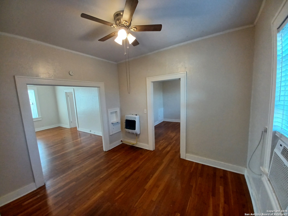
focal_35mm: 13
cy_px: 108
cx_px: 144
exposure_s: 1/60
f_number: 2.2
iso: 160
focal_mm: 1.42
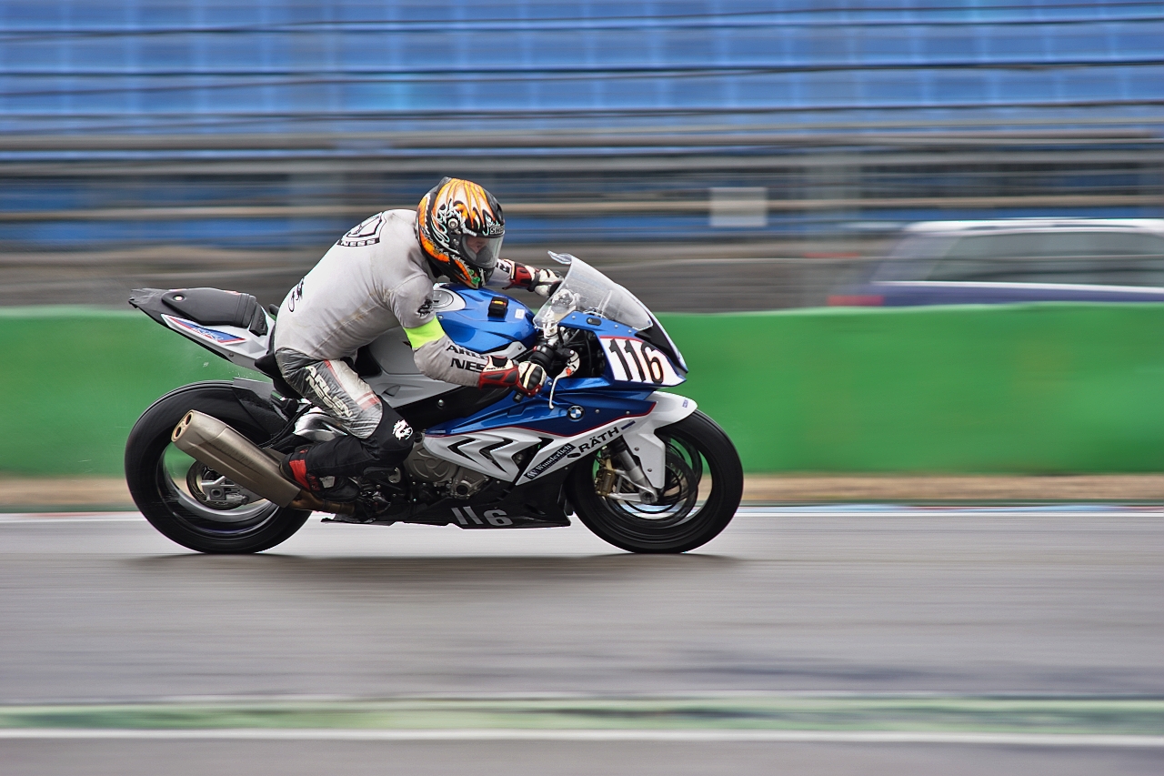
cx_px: 582
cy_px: 388
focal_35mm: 300
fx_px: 9698
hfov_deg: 6.9
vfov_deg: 4.6
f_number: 4
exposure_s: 1/125
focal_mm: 200
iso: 100
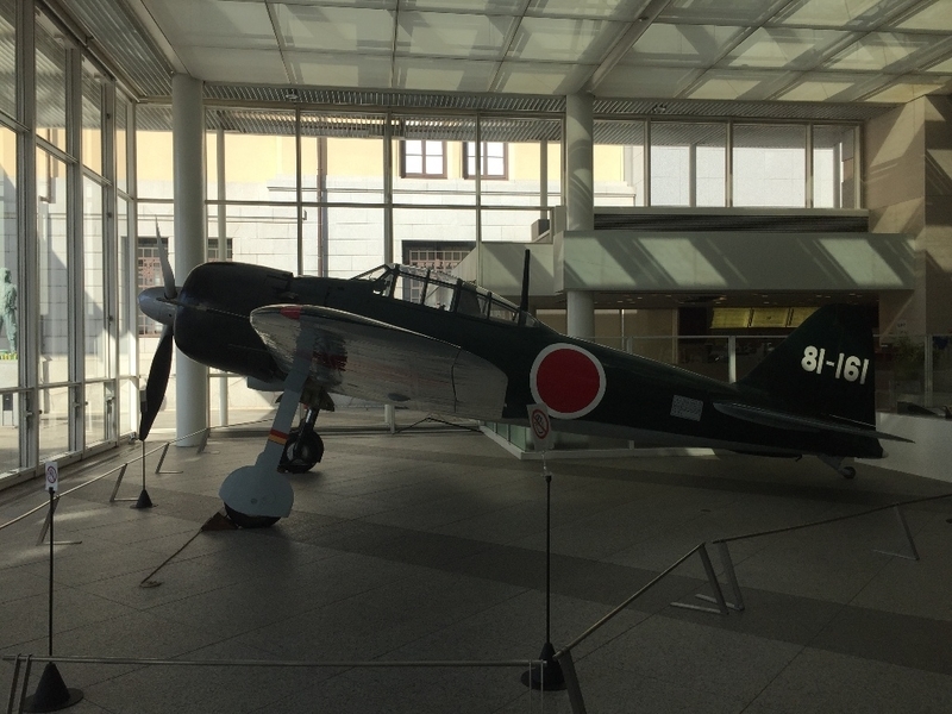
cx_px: 476
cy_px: 357
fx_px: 798
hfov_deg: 61.7
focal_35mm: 29
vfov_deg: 48.2
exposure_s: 1/1319
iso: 32
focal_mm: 4.15
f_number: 2.2
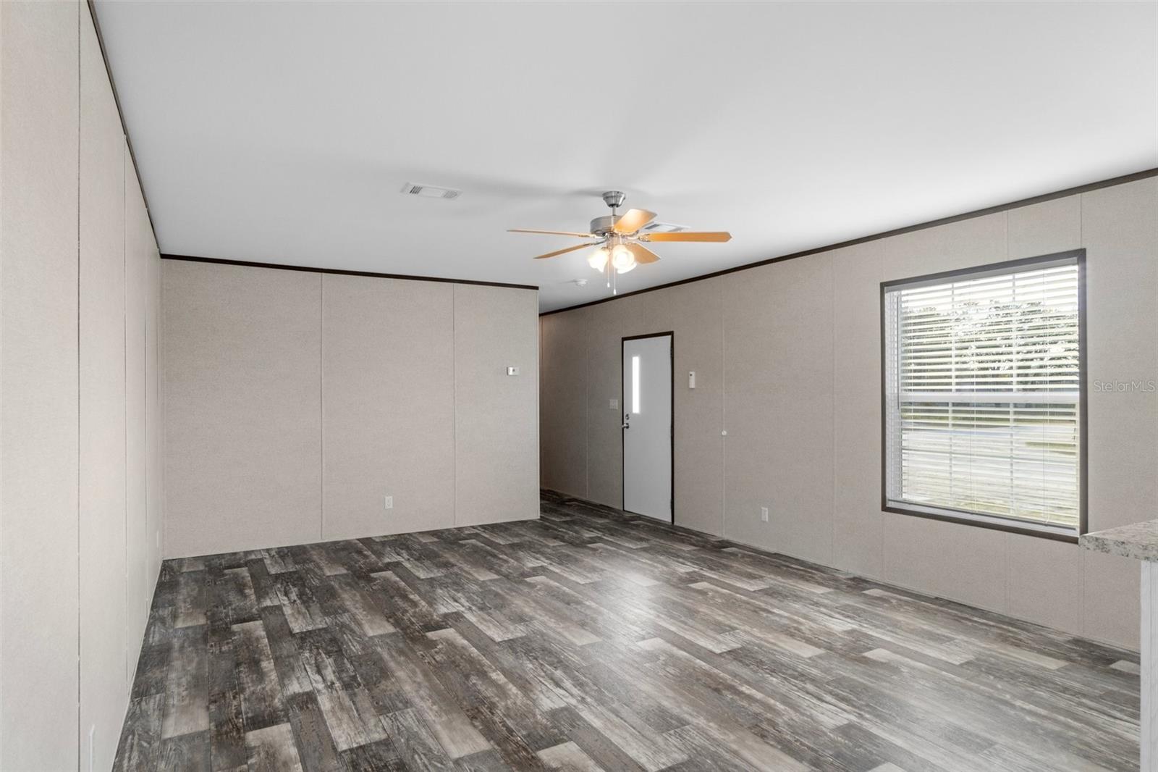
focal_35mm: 20
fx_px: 627
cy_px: 386
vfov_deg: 63.2
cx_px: 579
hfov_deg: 85.4
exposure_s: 1/5
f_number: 8
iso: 320
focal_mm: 13
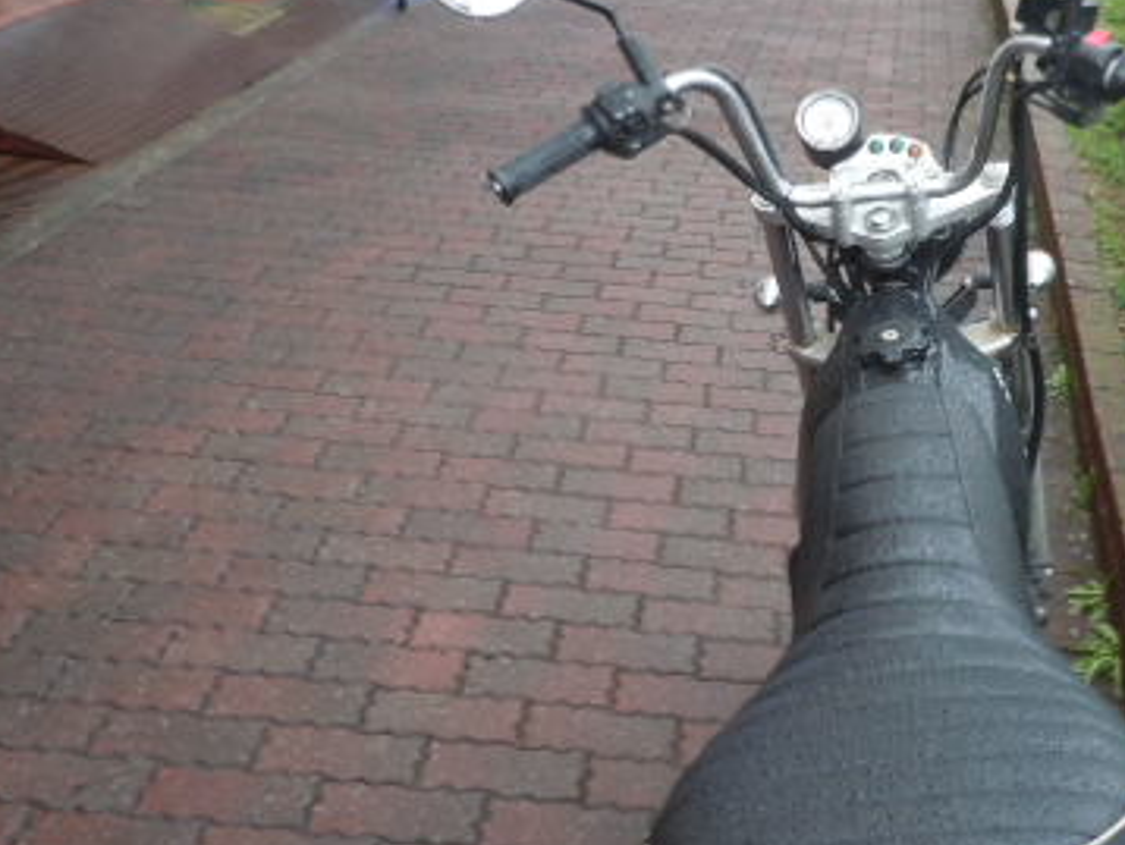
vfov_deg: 28.9
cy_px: 283
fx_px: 1626
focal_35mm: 50
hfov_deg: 37.1
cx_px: 867
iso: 100
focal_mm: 5
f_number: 3.7
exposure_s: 1/60
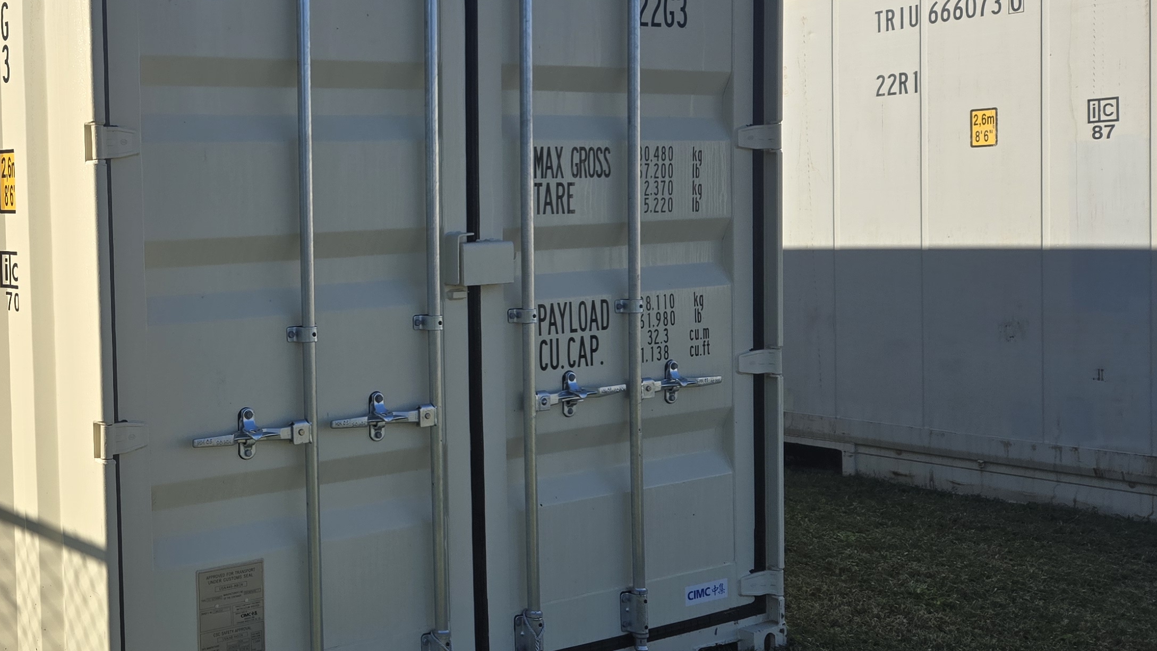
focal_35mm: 46
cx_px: 111
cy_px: 271
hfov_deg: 41.0
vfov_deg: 25.9
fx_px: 1411
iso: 25
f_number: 1.8
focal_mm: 5.4
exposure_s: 1/2607
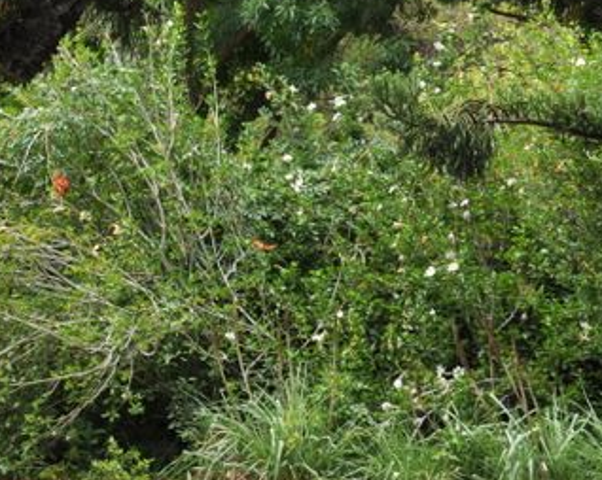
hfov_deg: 10.9
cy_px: -51
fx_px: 3063
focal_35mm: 172
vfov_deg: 8.9
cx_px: -263
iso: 200
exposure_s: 1/80
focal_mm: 38
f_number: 9
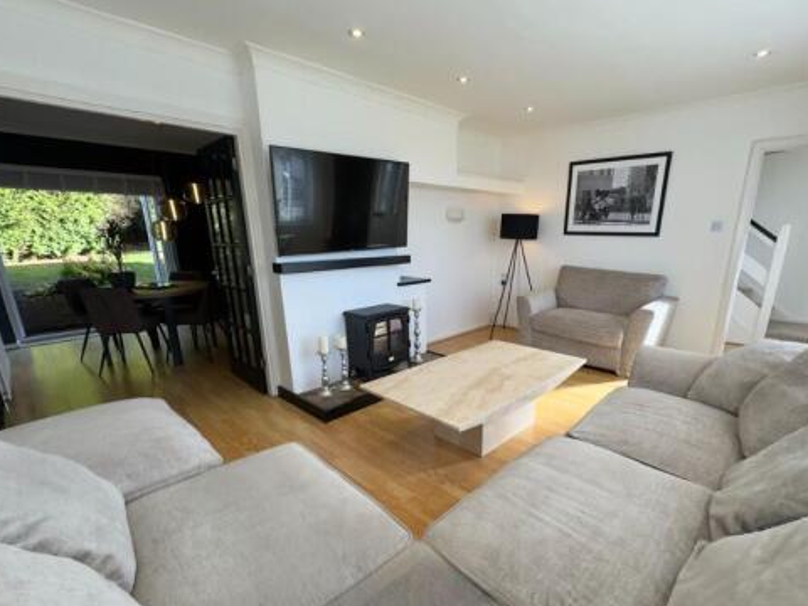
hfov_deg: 90.8
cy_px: 341
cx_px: 440
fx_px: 397
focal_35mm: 17
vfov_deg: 74.4
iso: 40
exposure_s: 1/135
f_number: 2.2
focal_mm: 2.22
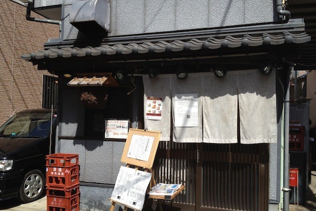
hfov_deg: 51.9
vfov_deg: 35.9
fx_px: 325
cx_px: 157
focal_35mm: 37
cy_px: 114
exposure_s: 1/1577
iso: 64
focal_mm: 4.28
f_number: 2.4
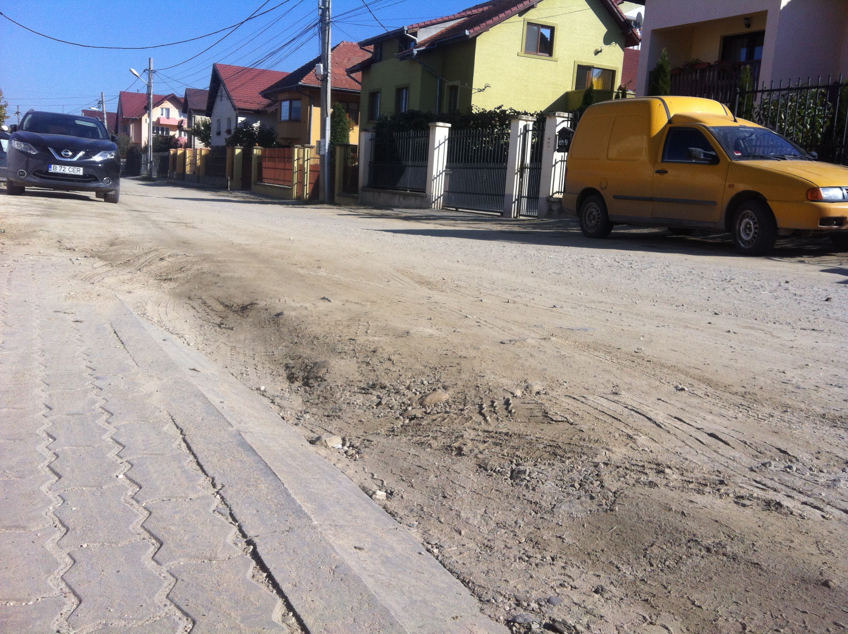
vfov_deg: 40.6
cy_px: 317
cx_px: 424
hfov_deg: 52.7
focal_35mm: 35
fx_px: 856
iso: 80
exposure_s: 1/2011
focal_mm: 3.85
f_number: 2.8
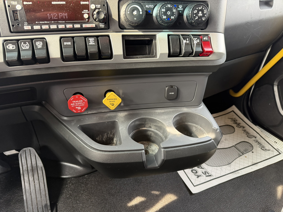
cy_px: 106
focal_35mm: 24
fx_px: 196
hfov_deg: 71.6
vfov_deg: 56.8
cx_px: 142
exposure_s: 1/83
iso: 200
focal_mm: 6.76
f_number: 1.78
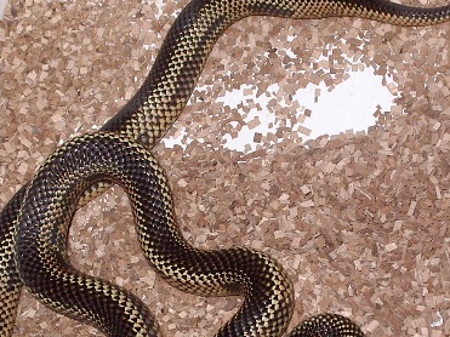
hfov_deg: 15.1
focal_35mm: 131
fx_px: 1702
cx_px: 230
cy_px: 221
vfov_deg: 11.3
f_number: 6.9
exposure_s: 1/80
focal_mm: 11.5
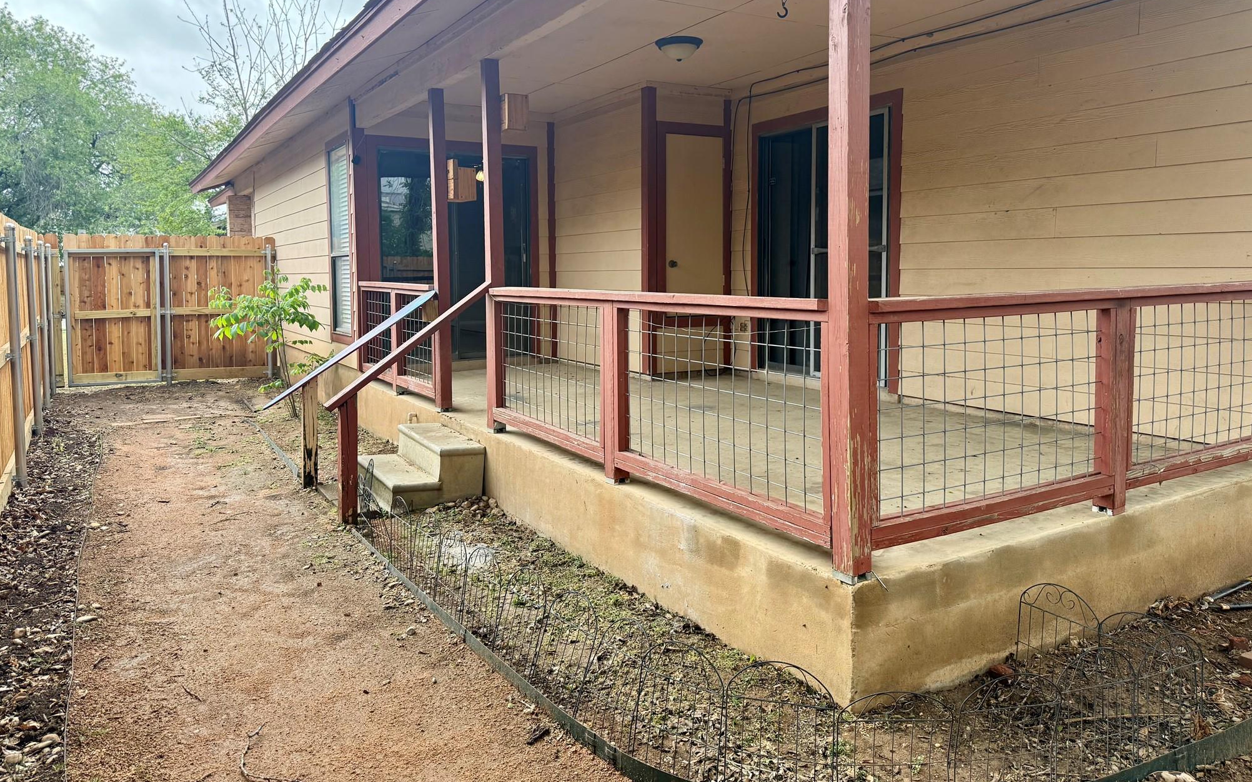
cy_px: 314
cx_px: 635
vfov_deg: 47.3
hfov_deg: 70.4
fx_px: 887
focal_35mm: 26
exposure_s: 1/1292
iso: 100
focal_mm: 6.76
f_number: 1.78
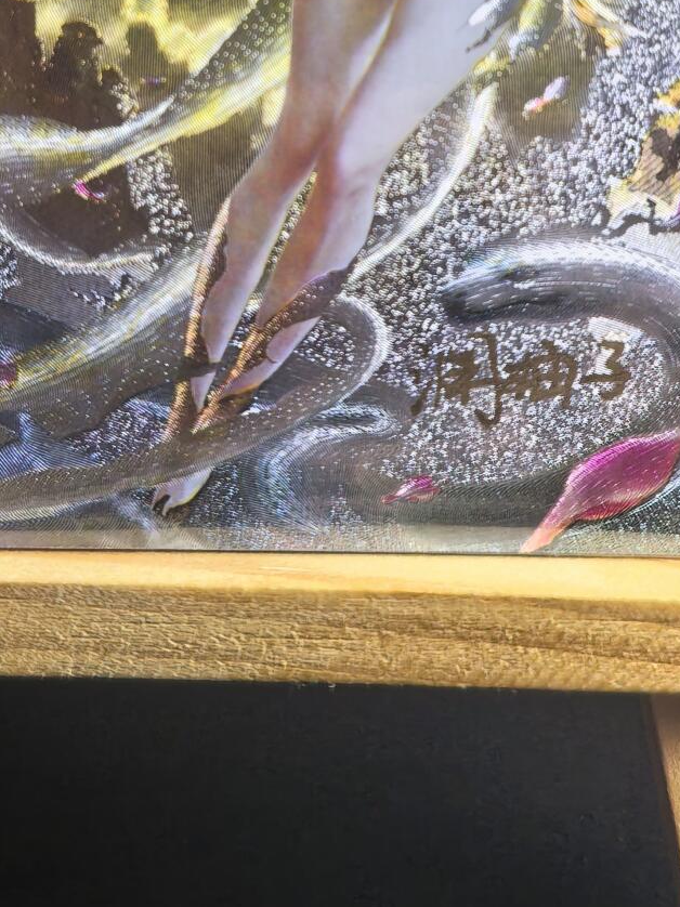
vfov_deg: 30.9
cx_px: 349
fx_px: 1520
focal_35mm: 58
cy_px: 8
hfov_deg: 25.2
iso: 125
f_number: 1.8
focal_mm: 5.35
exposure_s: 1/100
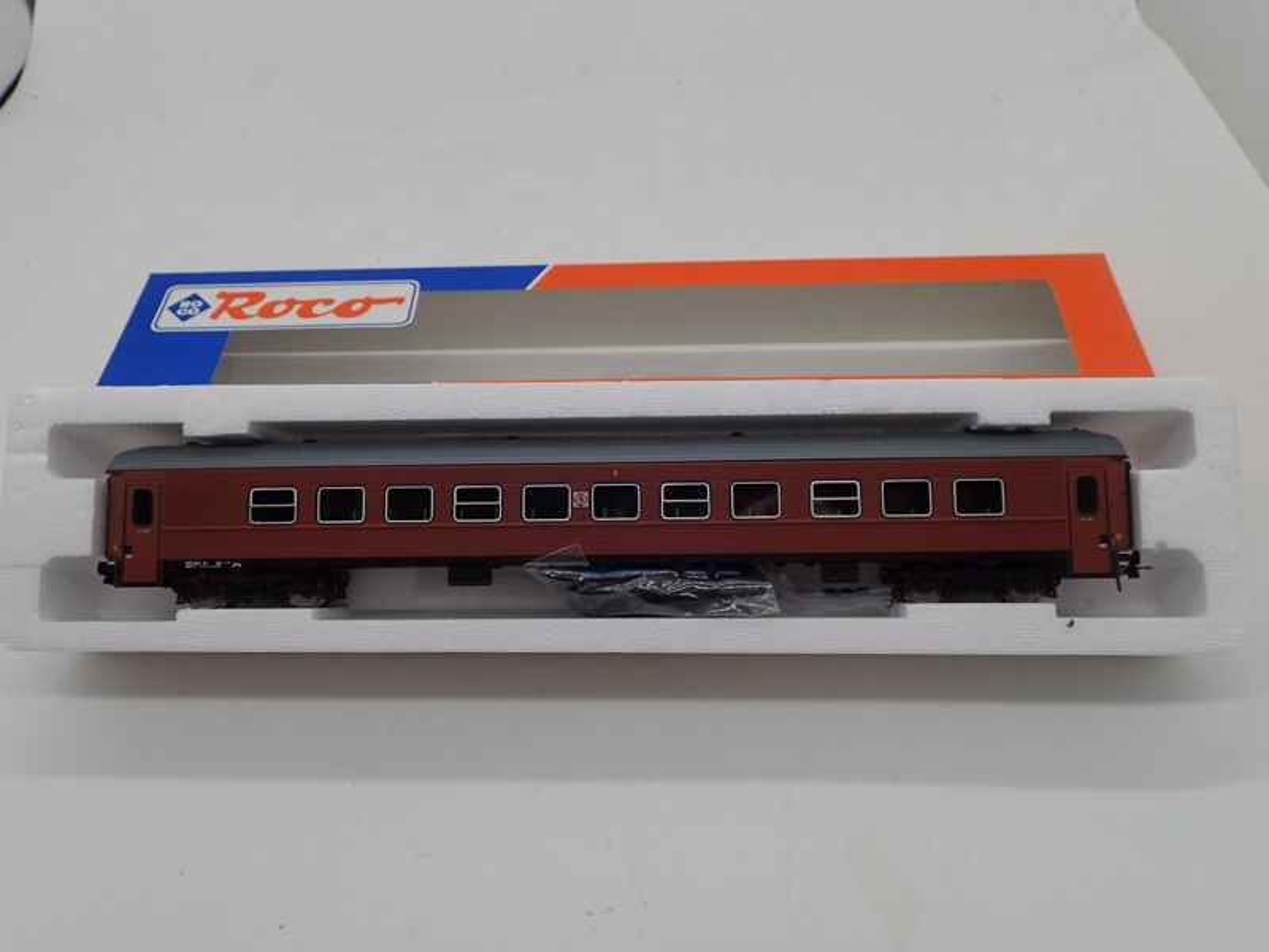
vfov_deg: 46.8
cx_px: 634
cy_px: 476
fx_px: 1100
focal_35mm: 30
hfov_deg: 60.0
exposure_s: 1/320
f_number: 3.2
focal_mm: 5.5
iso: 100
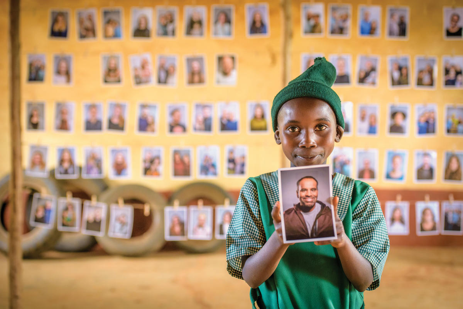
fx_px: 901
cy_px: 154
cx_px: 232
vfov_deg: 19.5
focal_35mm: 70
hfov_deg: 28.8
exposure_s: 1/80
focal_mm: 70
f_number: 3.5
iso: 1000
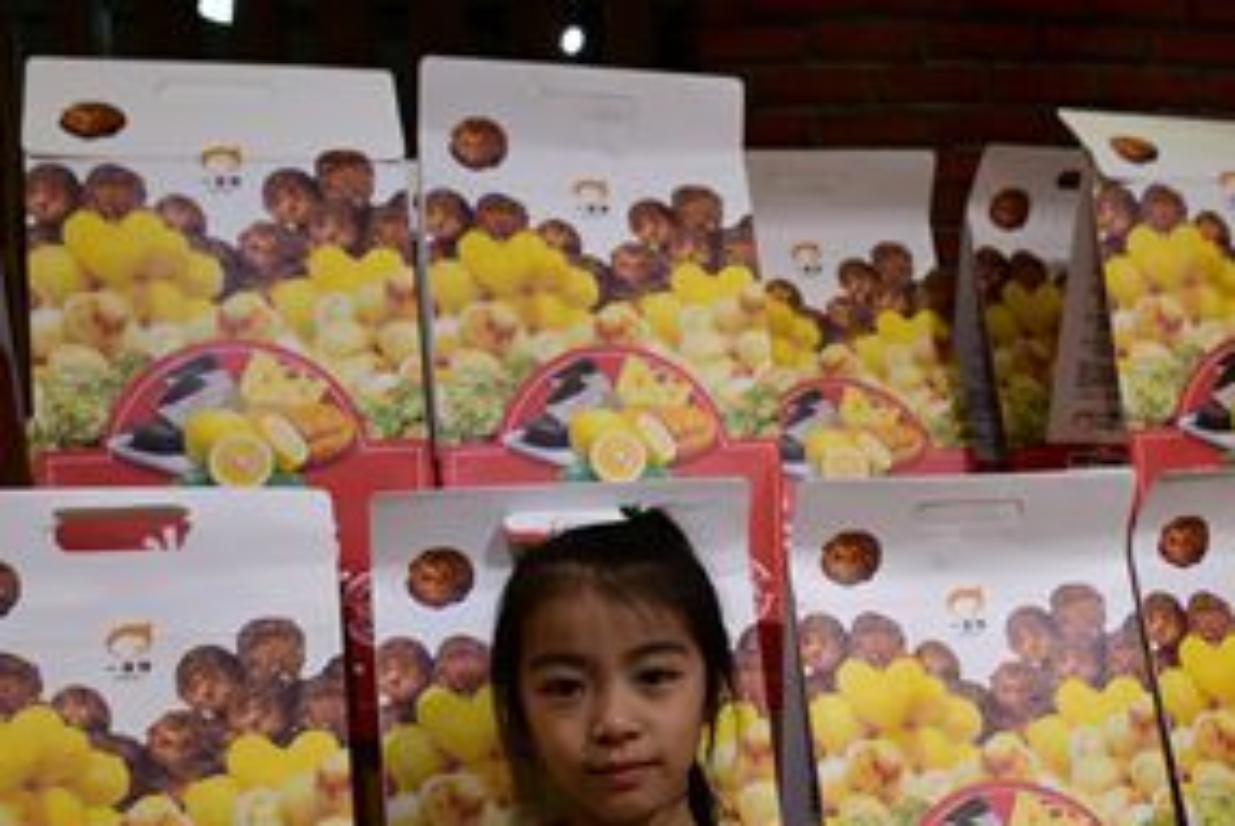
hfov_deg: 41.7
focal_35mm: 47
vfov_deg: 28.0
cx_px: 727
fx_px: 1614
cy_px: 684
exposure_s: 1/30
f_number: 5.6
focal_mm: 18
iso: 220
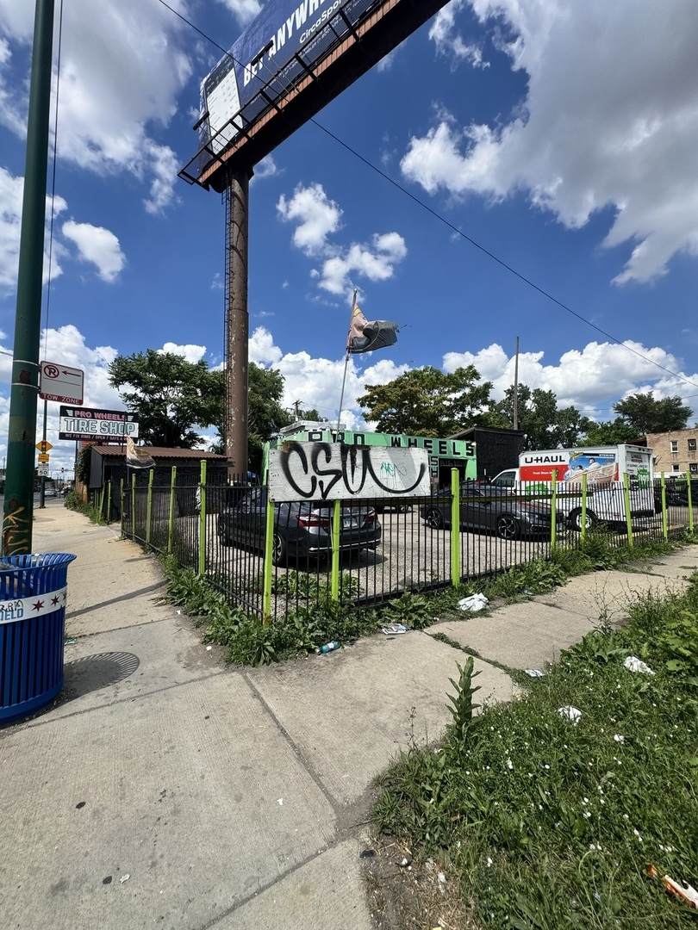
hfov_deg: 85.7
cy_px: 465
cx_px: 349
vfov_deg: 102.1
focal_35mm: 14
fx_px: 376
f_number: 2.2
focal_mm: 2.22
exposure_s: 1/2342
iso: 40
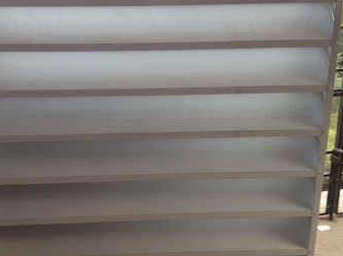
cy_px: 130
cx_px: 144
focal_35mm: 52
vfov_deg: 28.0
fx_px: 515
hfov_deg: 36.8
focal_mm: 4.28
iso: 64
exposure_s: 1/141
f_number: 2.4
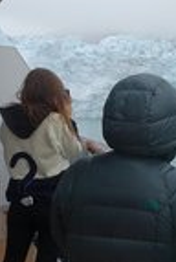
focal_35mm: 67
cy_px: 138
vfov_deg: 30.0
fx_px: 489
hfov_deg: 17.5
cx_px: 292
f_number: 5.6
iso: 125
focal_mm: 8.8
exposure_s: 1/320
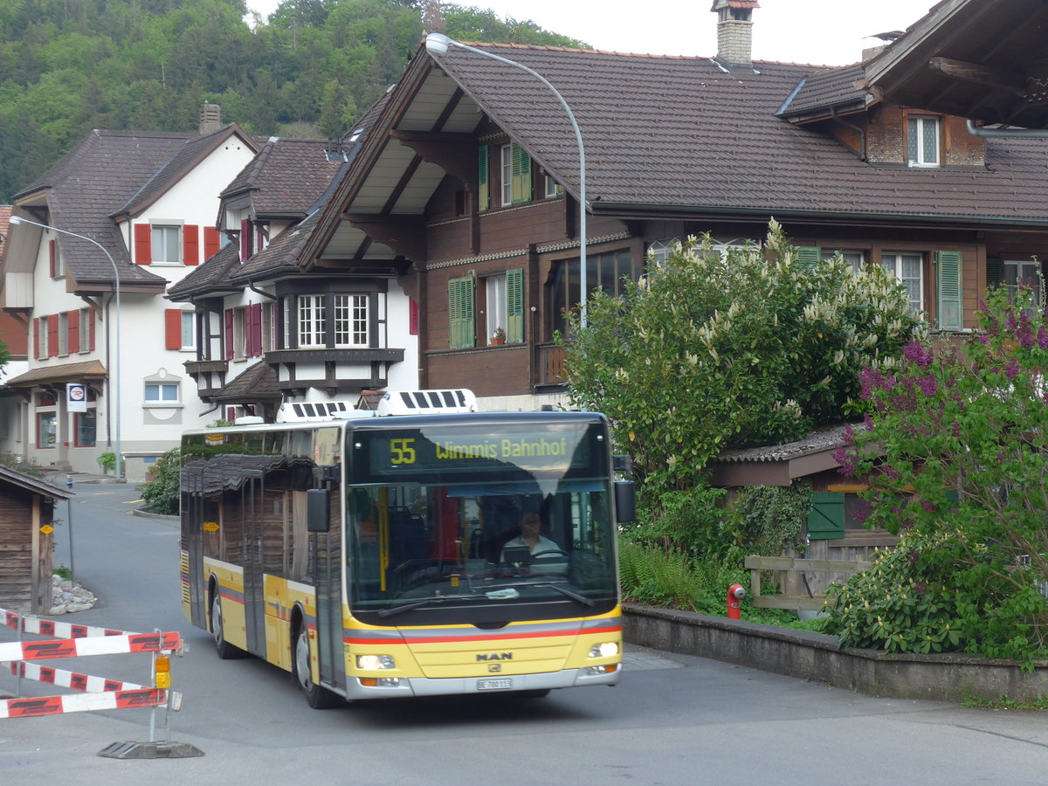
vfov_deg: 16.4
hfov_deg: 21.8
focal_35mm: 90
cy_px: 393
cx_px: 524
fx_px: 2725
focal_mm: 18
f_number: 4.6
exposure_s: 1/80
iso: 100
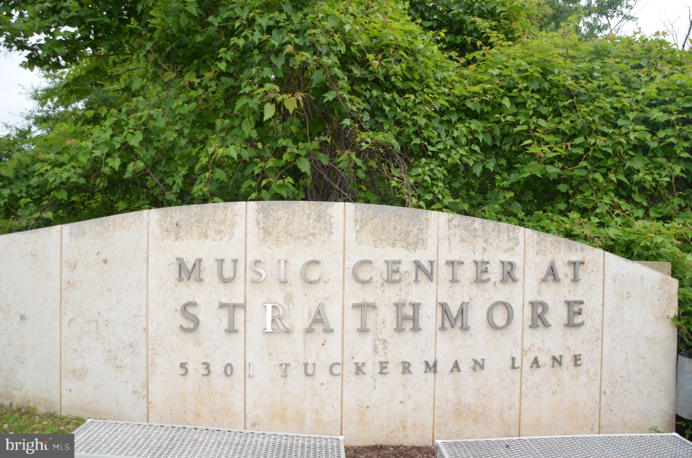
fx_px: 518
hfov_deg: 67.5
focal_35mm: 27
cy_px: 229
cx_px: 346
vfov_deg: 47.7
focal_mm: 18
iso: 100
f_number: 5.6
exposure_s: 1/200
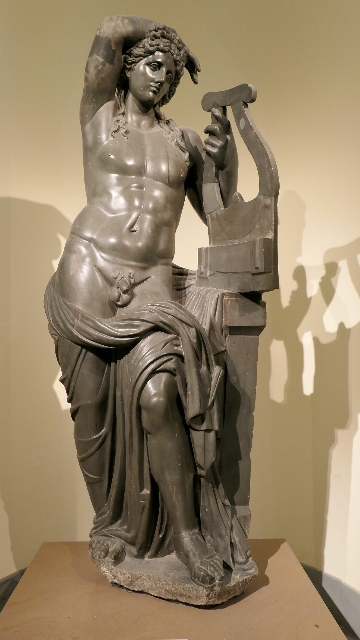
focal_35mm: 32
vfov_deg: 61.0
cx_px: 166
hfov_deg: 36.7
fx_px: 543
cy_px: 315
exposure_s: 1/80
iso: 800
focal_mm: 11
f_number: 2.5
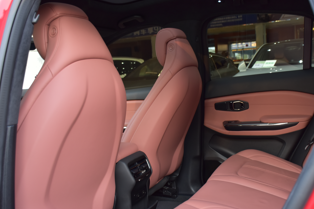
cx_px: 176
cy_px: 117
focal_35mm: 42
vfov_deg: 31.9
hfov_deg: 46.3
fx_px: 366
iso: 400
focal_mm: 24
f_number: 4
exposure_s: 1/60
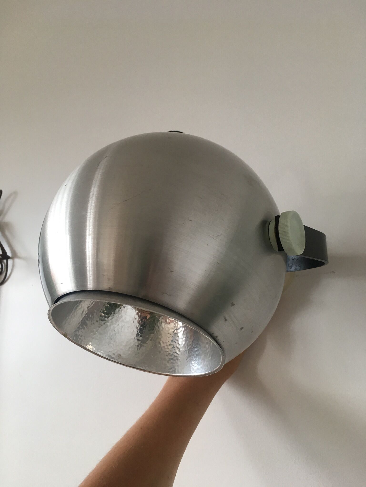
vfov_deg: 61.7
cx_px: 183
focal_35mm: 29
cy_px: 244
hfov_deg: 48.2
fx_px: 409
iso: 40
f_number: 2.2
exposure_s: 1/33
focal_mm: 4.15
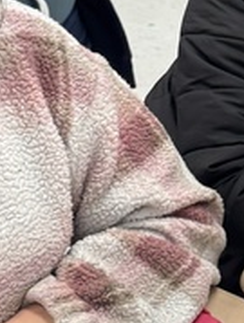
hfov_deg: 10.4
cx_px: 398
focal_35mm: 137
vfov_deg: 14.4
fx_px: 1283
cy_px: 197
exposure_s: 1/120
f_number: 1.78
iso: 160
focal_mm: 6.76
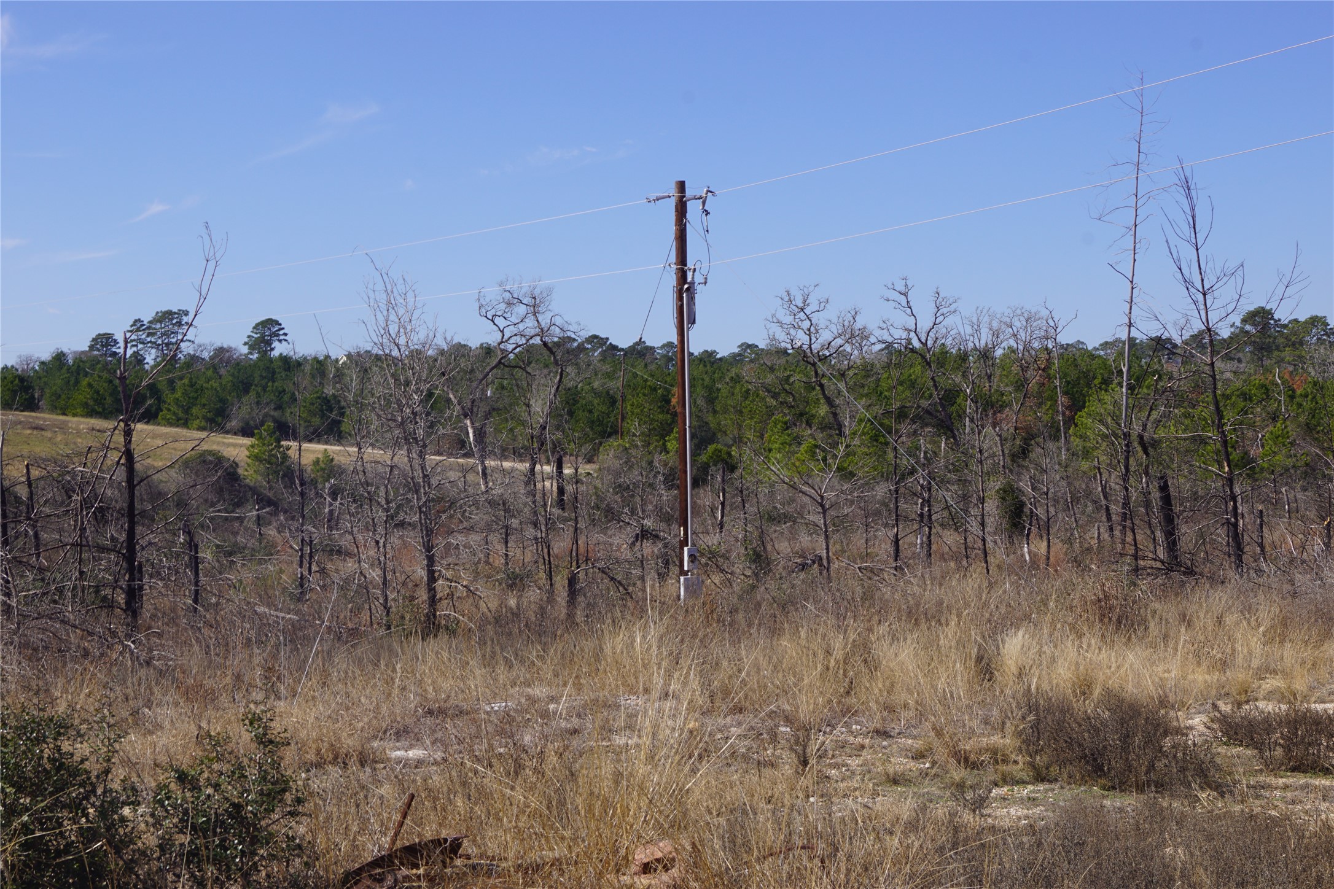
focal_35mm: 52
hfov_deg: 37.9
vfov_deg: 25.8
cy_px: 444
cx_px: 667
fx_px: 1945
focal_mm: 35
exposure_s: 1/100
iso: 100
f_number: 14
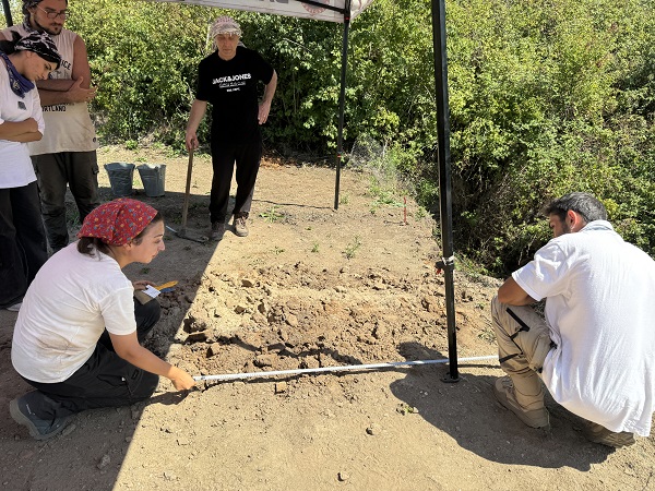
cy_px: 246
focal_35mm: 24
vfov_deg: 56.8
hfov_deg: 71.6
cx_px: 328
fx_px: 454
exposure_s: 1/2833
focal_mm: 6.76
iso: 80
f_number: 1.78
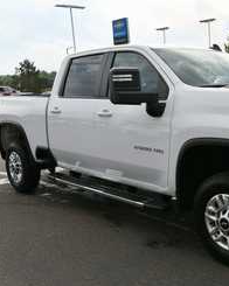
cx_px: 194
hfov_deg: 31.6
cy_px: 136
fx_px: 390
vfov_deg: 40.3
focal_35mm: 46
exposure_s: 1/320
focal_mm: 20
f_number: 9
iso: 100
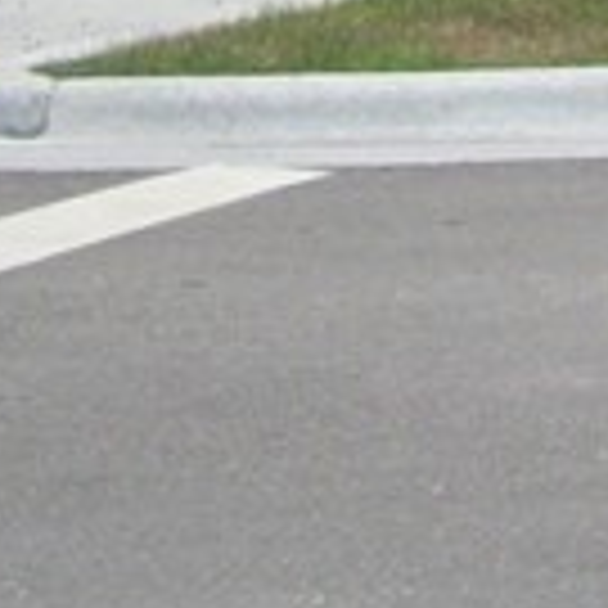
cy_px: -950
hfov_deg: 7.9
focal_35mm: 214
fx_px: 4253
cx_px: 1153
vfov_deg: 7.5
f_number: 8.8
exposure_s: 1/320
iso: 80
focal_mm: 5.7
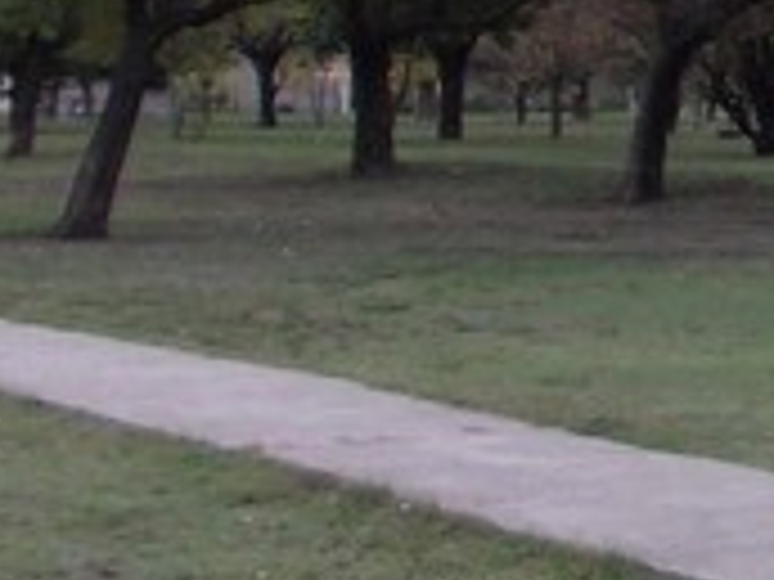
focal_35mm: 125
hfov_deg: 13.5
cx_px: 1544
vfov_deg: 11.8
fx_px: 2795
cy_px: 31
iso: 80
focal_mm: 4
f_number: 2.7
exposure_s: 1/400
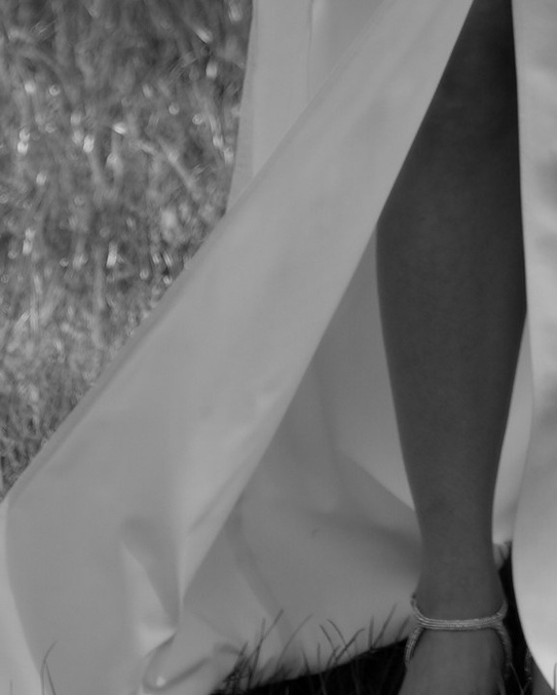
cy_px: -969
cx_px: 784
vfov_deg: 5.4
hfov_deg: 4.5
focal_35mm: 346
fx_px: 7127
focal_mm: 65
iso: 50
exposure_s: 1/500
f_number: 2.8
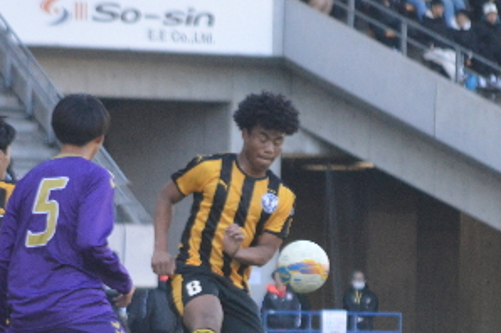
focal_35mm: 571
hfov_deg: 3.6
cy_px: 314
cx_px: 256
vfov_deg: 2.4
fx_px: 7938
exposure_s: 1/500
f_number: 5.6
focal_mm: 180
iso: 1800
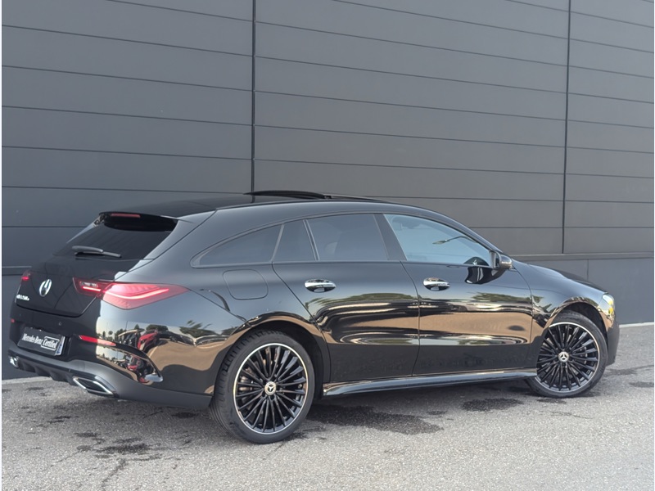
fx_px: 927
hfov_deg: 38.9
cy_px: 246
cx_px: 328
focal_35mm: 49
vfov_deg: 29.7
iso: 162
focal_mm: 6.9
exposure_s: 1/614
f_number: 1.68
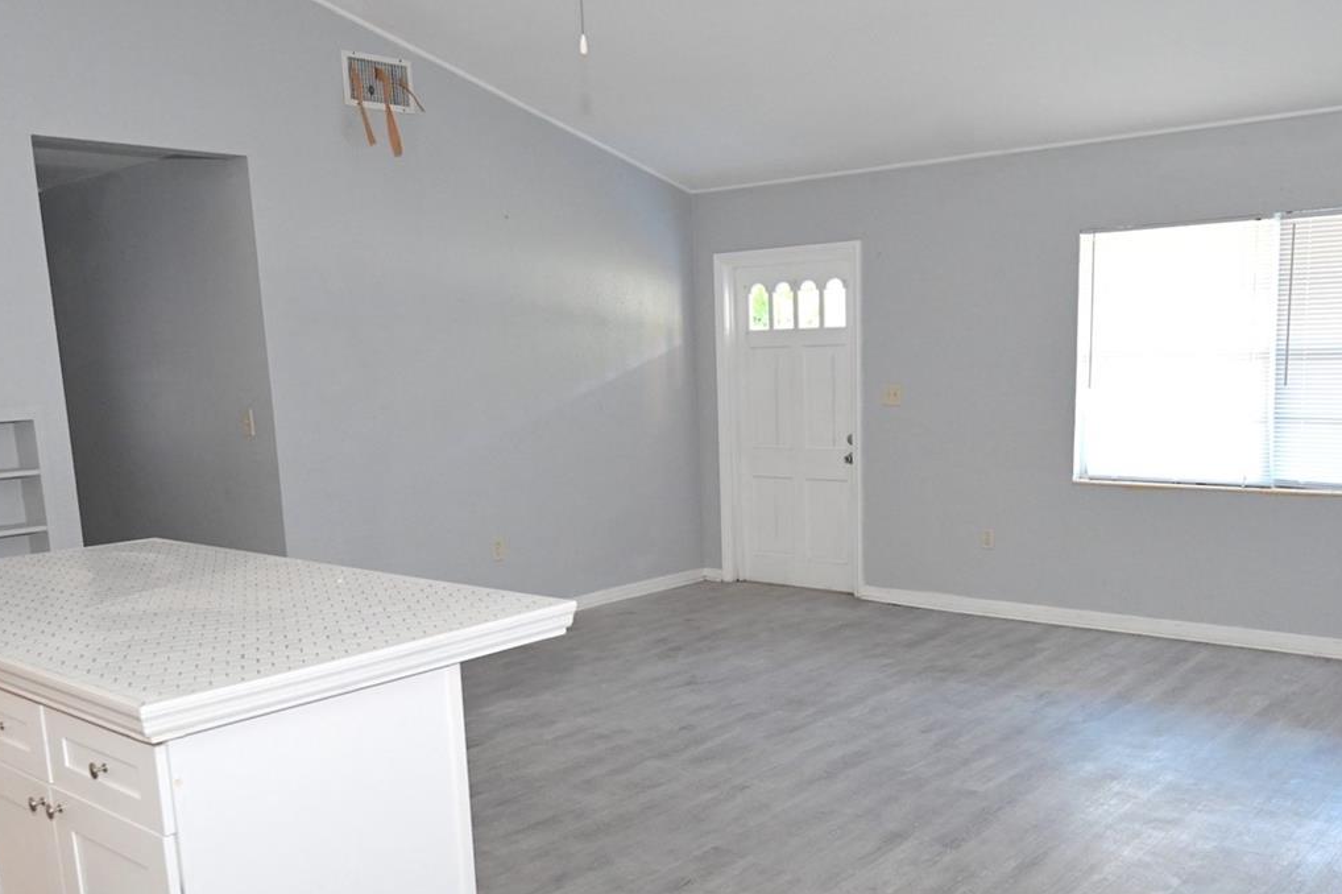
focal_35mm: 33
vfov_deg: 39.6
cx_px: 700
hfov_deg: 57.2
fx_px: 1230
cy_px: 575
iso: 1400
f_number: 4
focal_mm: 21
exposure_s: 1/60
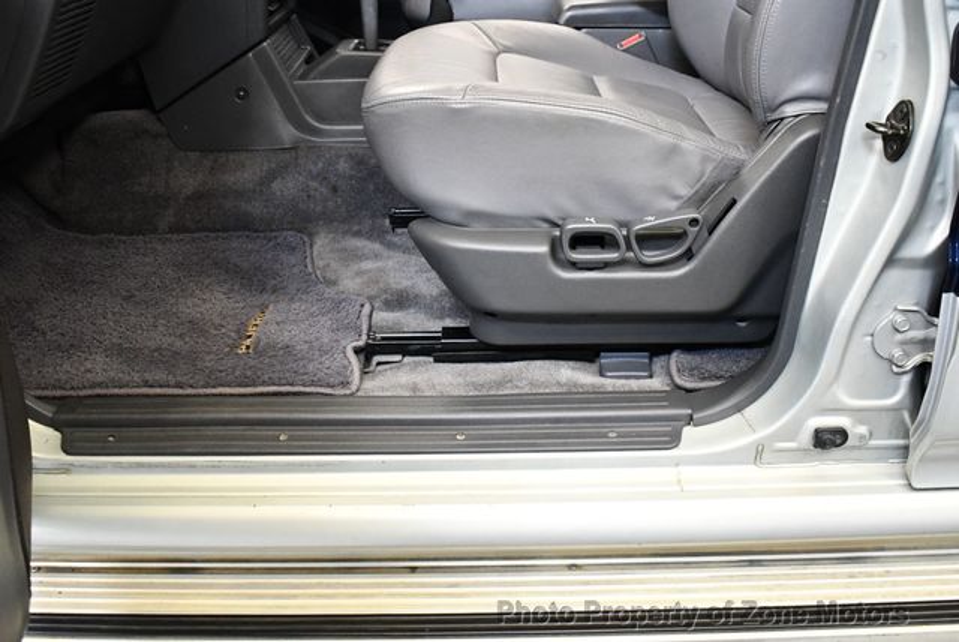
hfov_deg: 53.1
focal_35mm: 36
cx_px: 480
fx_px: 960
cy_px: 321
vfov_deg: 36.9
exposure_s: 1/125
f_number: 3.5
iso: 2800
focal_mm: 18
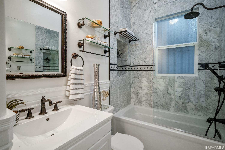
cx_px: 112
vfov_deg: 73.7
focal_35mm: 16
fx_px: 100
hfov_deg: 96.8
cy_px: 75
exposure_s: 1/40
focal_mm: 16
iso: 640
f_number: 8
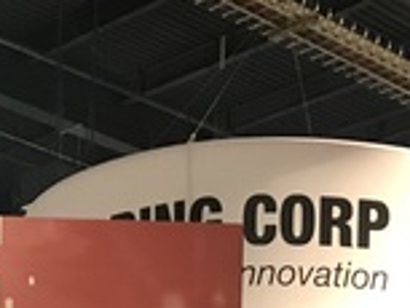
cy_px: 710
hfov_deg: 14.8
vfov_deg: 9.9
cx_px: 145
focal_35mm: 133
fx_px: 1577
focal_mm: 3.99
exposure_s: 1/15
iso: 40
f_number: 1.8
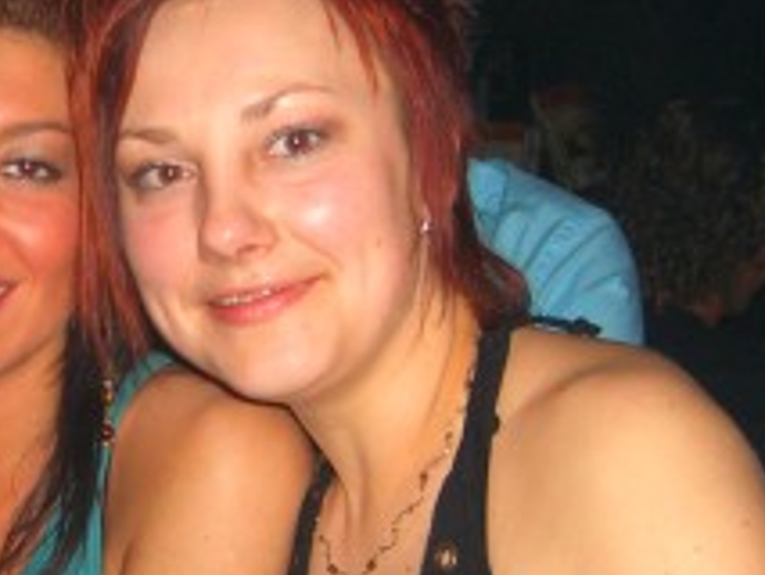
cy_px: 338
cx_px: 133
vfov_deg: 13.8
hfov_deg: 18.2
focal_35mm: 107
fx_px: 2366
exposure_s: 1/60
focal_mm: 7.9
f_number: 2.8
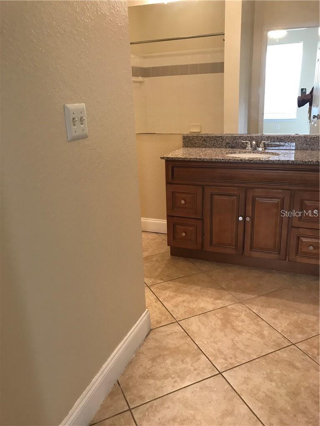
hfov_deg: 49.7
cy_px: 213
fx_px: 345
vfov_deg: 63.4
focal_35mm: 28
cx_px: 160
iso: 40
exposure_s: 1/24
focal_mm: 3.99
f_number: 1.8
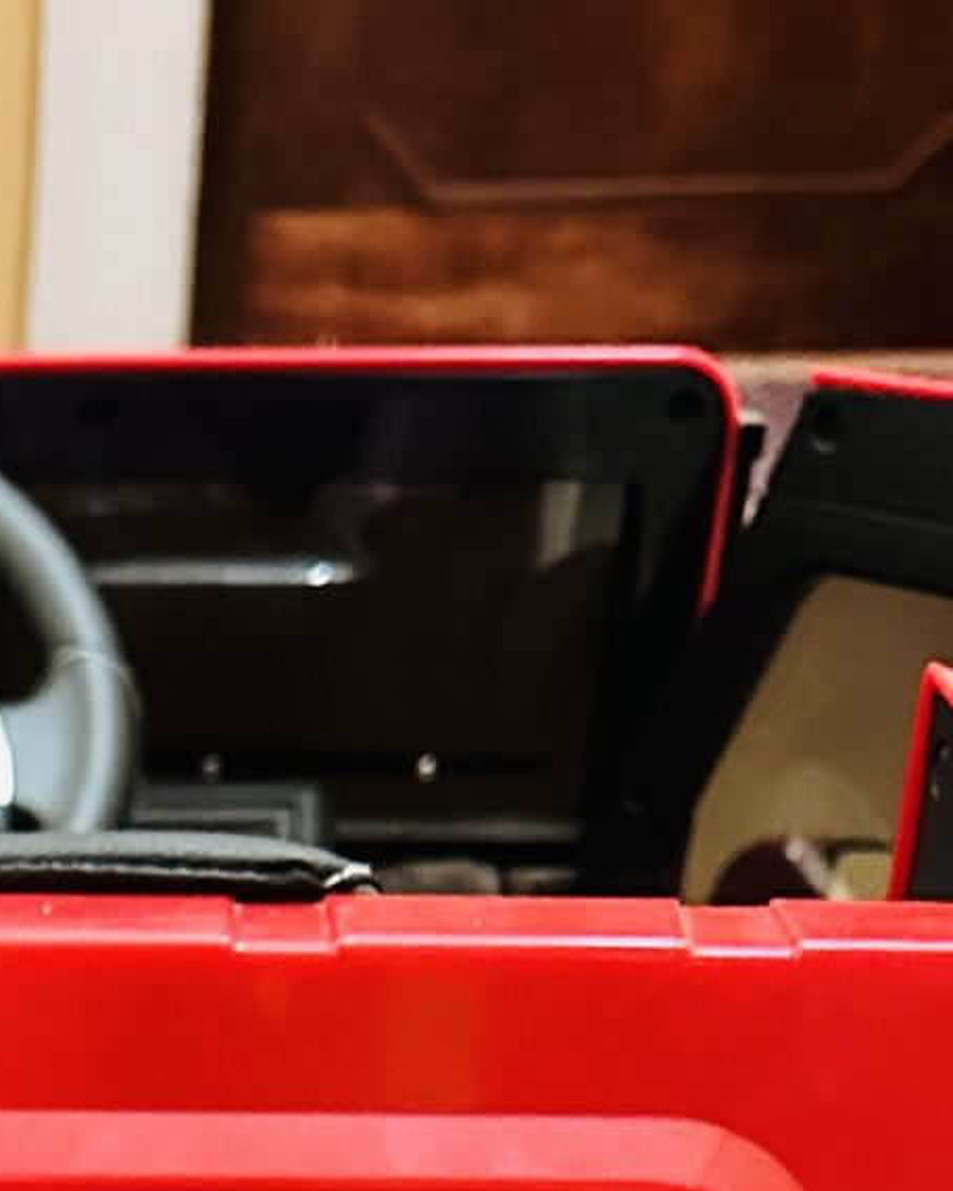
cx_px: -515
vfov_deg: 14.6
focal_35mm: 105
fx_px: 3701
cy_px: 2486
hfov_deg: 13.7
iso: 640
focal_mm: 6.86
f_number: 1.78
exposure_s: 1/50
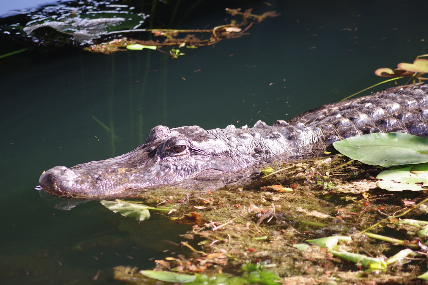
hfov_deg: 6.5
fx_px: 3745
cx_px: 214
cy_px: 142
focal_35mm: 315
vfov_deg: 4.4
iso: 800
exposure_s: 1/320
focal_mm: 210
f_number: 5.6
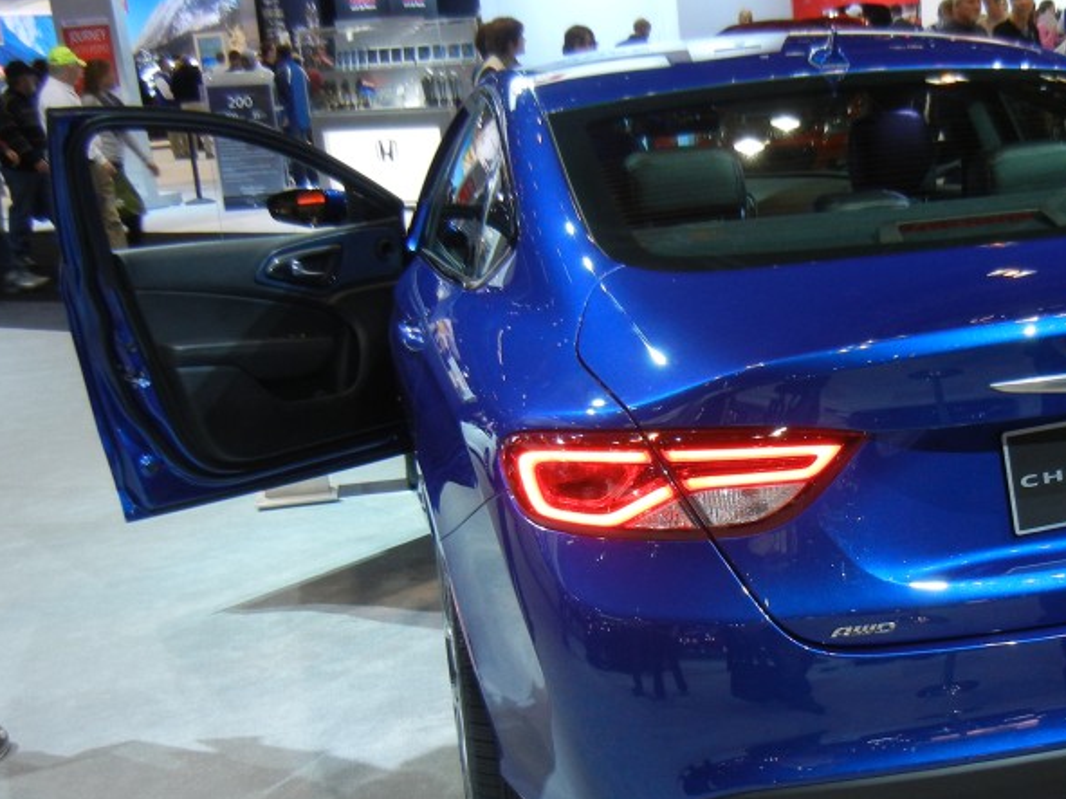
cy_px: 545
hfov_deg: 36.1
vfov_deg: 27.8
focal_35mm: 52
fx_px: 1601
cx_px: 774
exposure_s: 1/48.7
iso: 211
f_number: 3.5
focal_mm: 5.4
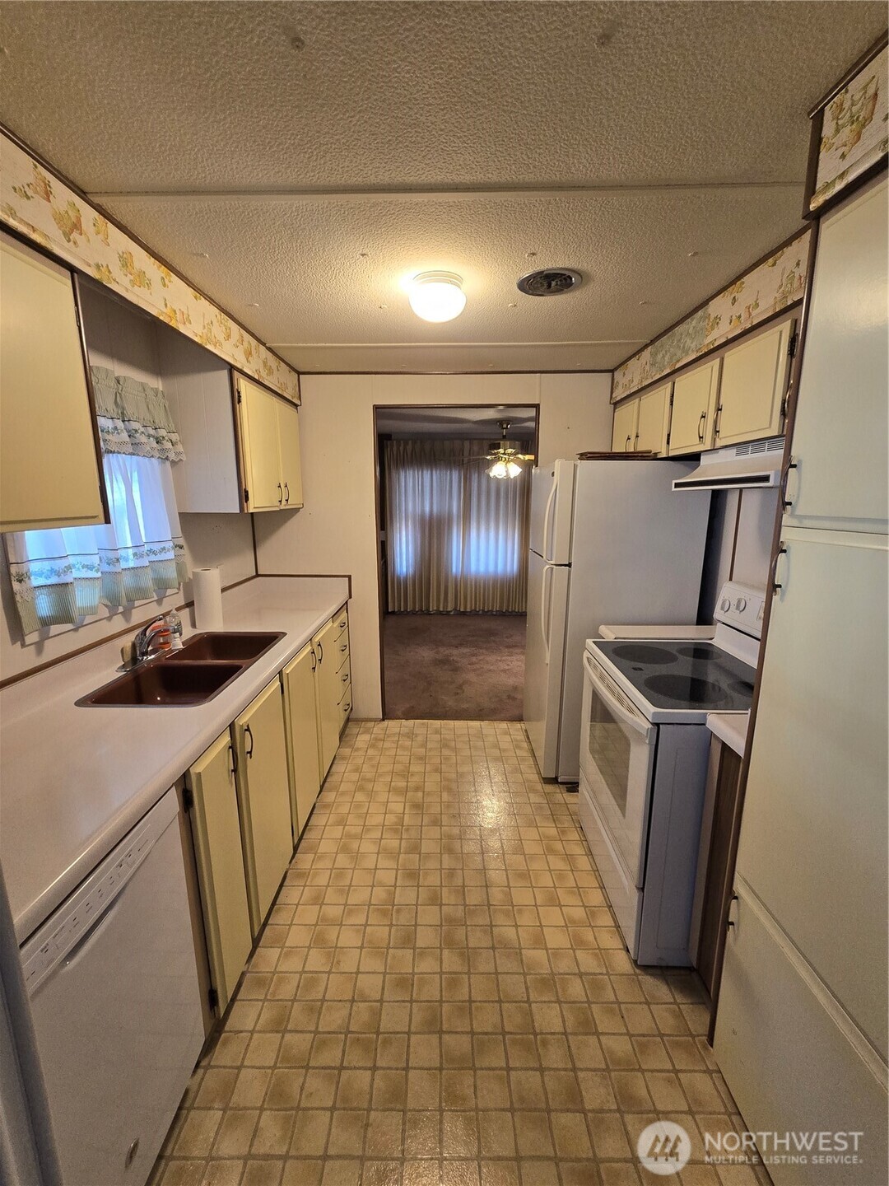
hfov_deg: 89.9
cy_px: 593
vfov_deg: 106.2
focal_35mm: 13
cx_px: 444
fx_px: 445
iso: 250
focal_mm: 2.2
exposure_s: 1/60
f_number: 2.2
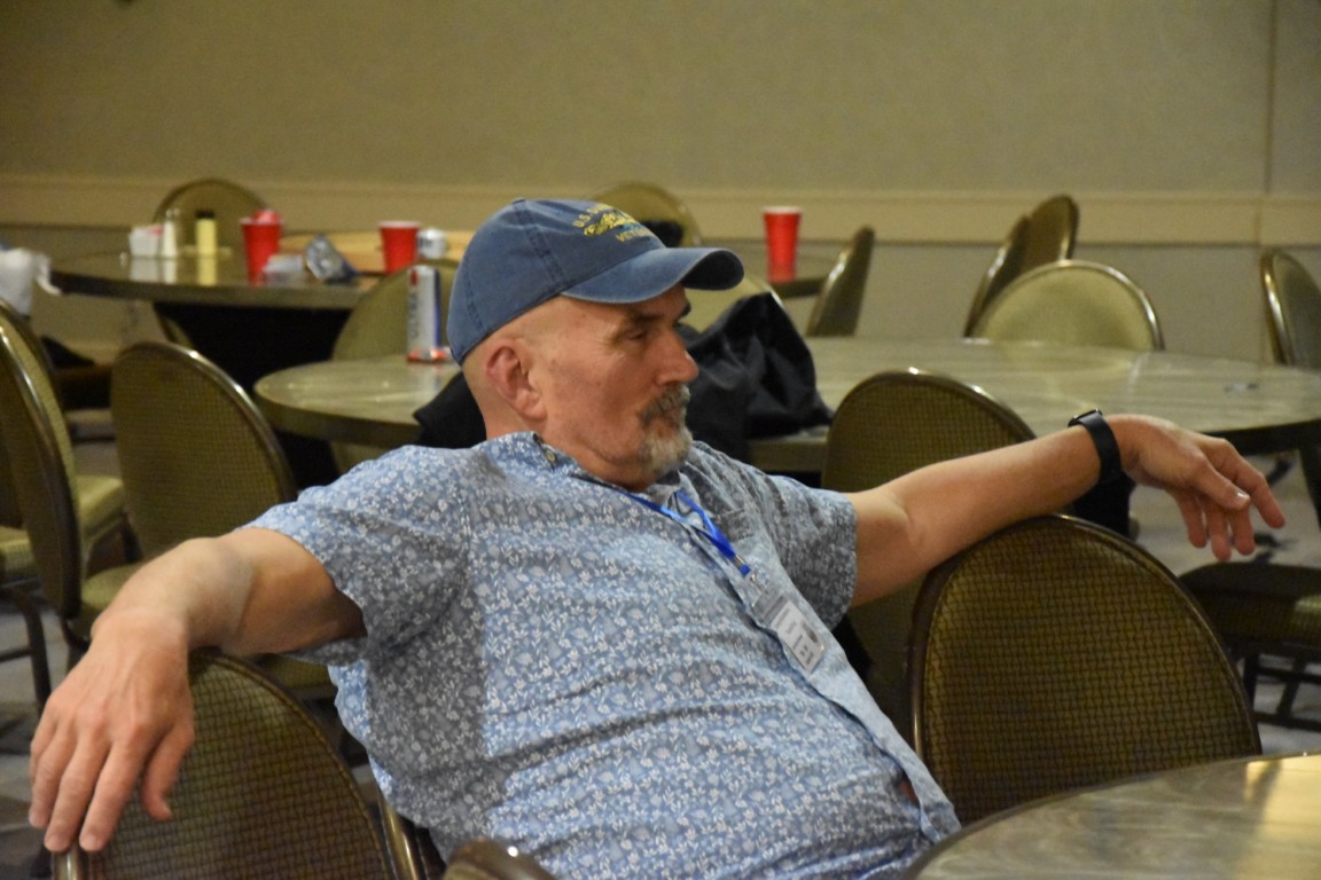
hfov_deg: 16.1
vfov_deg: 10.8
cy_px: 440
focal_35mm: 128
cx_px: 660
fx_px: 4678
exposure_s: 1/40
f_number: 5.6
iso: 12800
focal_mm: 85
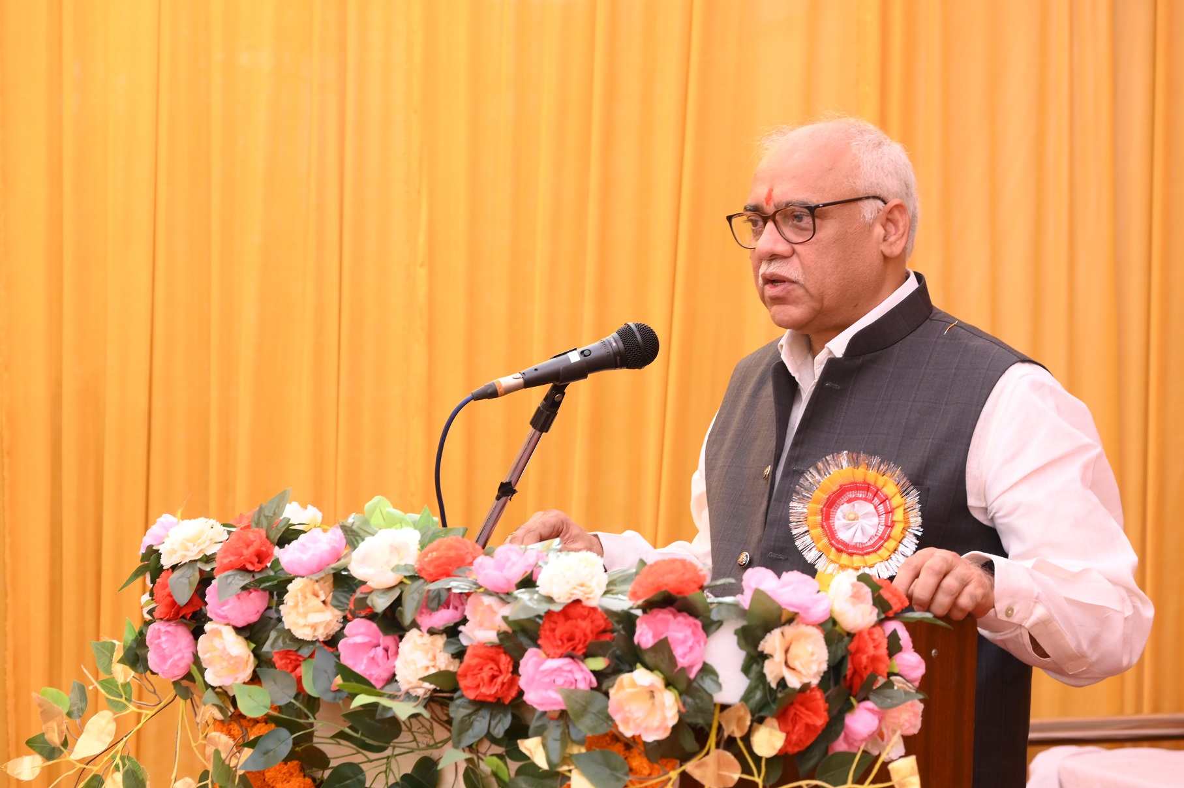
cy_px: 394
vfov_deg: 13.7
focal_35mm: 100
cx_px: 592
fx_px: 3287
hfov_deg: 20.4
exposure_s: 1/160
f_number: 7.1
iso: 800
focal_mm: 100
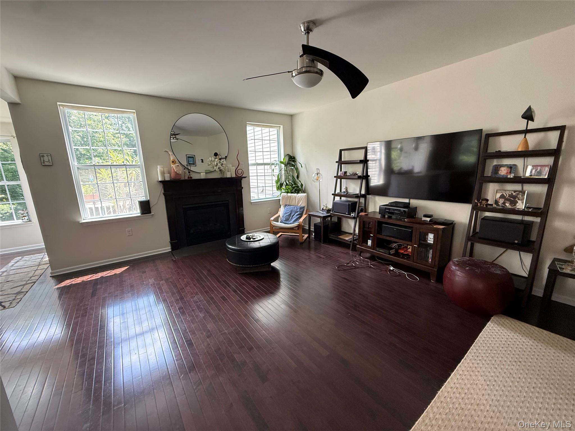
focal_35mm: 14
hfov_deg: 102.1
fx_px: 233
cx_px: 288
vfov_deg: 85.7
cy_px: 216
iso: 320
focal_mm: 2.22
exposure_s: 1/99
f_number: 2.2
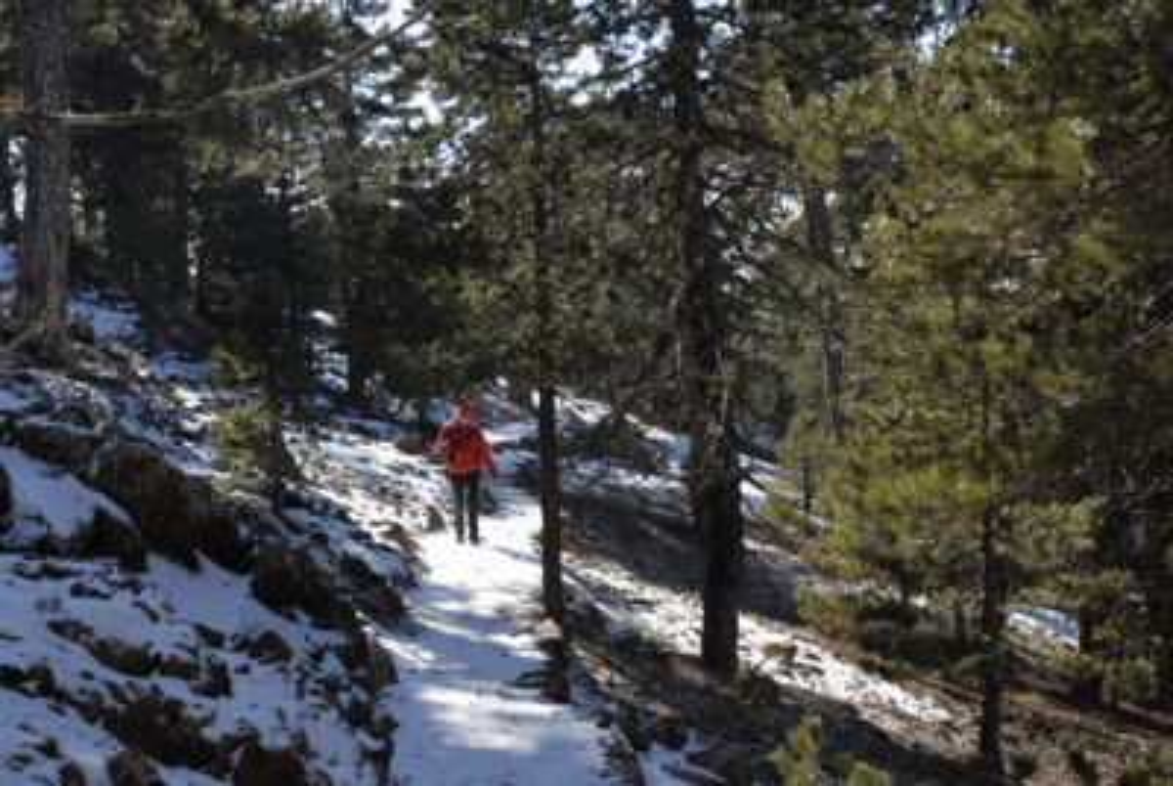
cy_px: 393
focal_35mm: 60
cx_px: 586
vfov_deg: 22.7
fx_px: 1958
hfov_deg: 33.4
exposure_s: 1/125
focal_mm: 40
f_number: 6.3
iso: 100
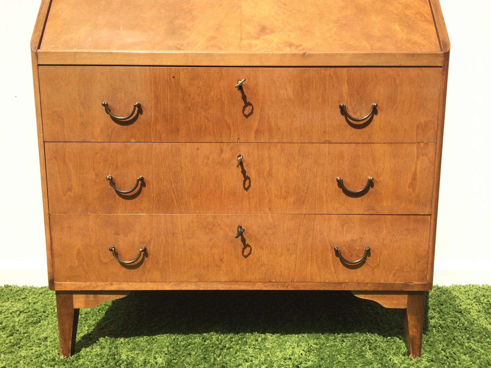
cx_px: 246
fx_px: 411
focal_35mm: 29
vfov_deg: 48.2
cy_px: 184
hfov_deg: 61.7
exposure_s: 1/3425
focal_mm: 4.15
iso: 32
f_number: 2.2
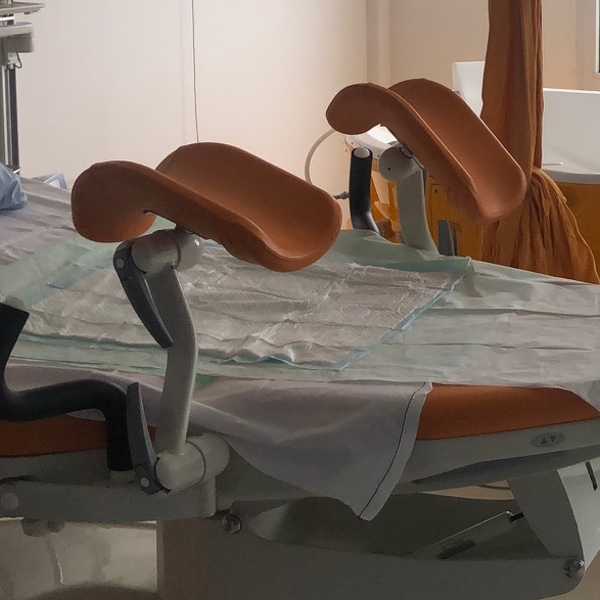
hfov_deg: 19.2
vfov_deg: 20.2
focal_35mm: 85
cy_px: 121
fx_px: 1667
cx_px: 734
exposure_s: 1/100
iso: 50
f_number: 1.8
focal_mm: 3.99
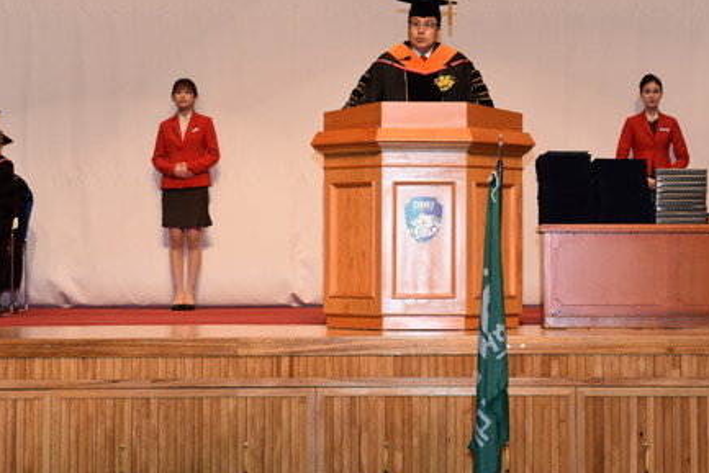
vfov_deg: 14.1
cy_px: 160
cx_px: 450
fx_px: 1911
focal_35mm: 97
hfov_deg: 21.0
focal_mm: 70
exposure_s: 1/60
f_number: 6.3
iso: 640
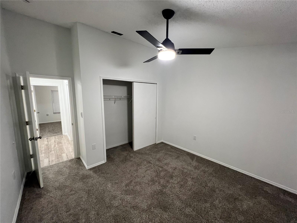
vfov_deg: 89.9
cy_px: 112
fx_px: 112
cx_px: 148
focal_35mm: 13
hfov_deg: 106.2
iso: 400
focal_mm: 1.57
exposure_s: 1/60
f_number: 1.8
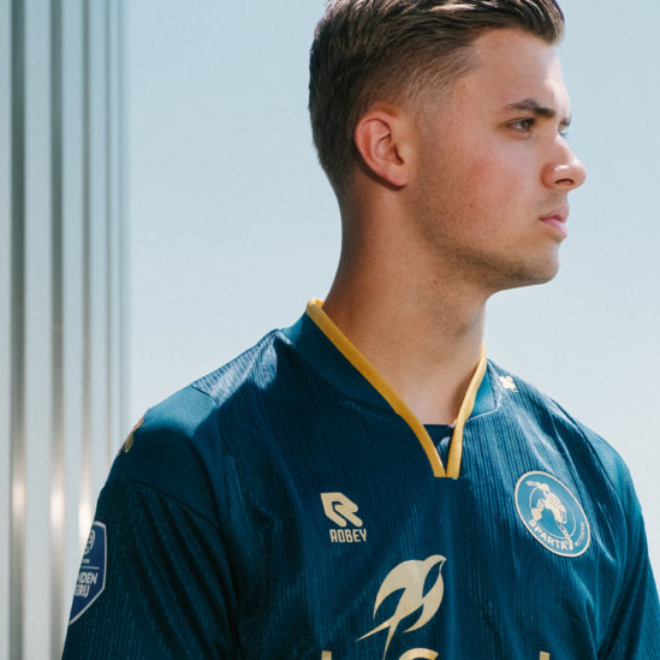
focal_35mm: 148
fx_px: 3193
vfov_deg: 11.8
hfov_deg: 11.8
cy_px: 519
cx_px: 406
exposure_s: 1/1250
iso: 640
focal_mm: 55
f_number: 5.6
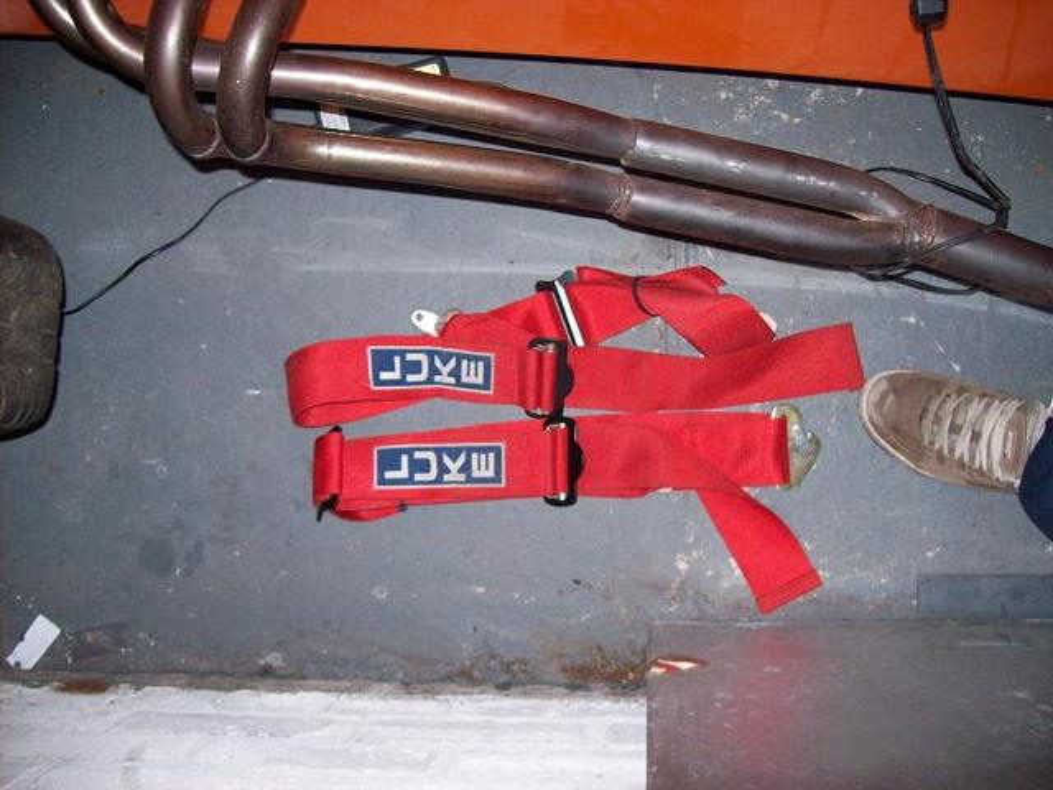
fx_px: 1095
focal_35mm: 36
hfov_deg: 51.4
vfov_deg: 39.7
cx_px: 526
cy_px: 395
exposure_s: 1/64
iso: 200
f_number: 2.7
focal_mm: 6
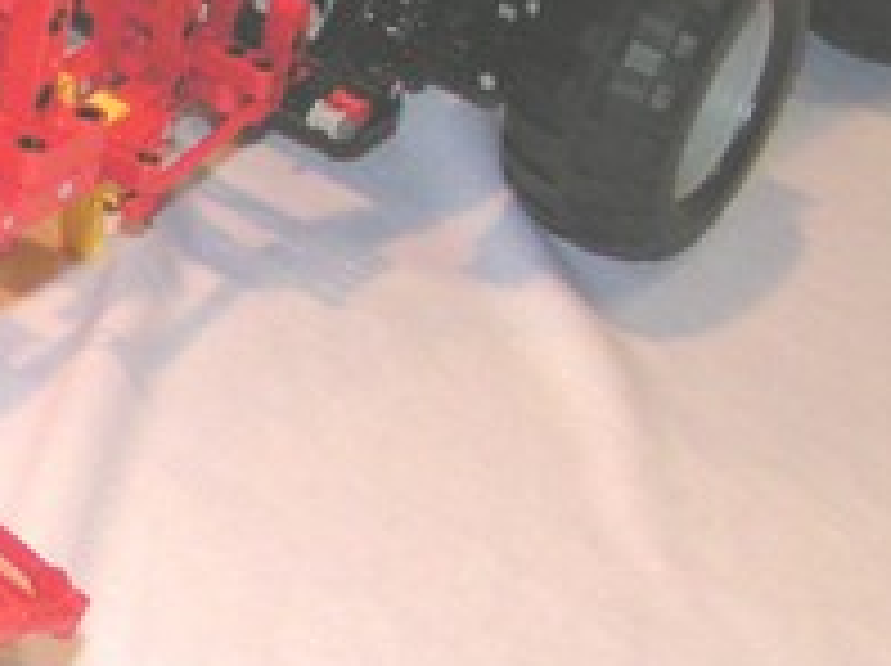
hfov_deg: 14.9
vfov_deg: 12.0
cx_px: -446
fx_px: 3162
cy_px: 320
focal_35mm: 123
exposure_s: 1/40
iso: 200
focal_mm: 5.8
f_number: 2.8
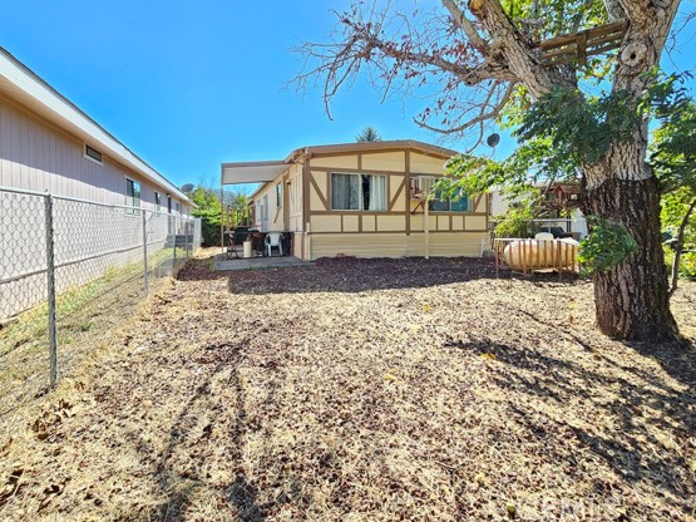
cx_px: 344
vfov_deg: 81.3
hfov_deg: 98.2
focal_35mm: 15
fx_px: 302
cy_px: 226
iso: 50
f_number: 2.2
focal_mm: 2.2
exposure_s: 1/255
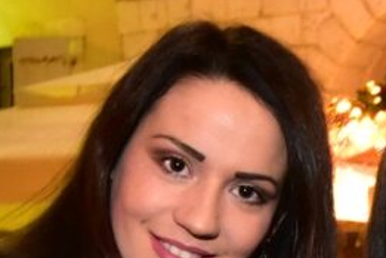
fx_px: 1576
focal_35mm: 147
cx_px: 562
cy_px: 337
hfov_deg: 13.3
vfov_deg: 9.2
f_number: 5.6
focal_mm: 24
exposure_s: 1/20
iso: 5000
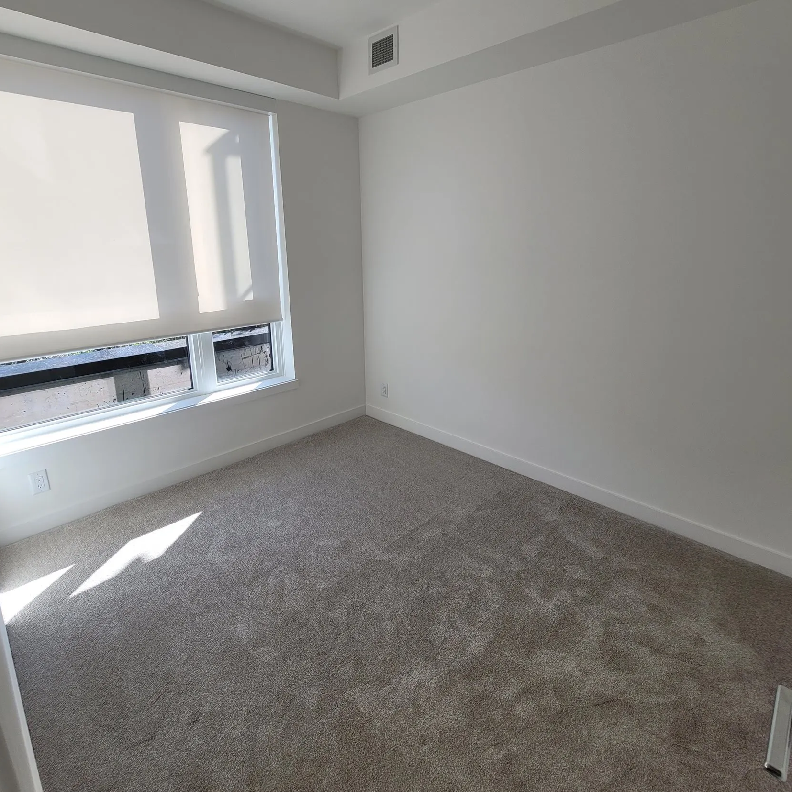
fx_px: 414
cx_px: 390
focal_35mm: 16
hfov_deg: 87.4
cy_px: 353
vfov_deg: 87.1
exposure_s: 1/297
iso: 64
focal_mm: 2.2
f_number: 2.2
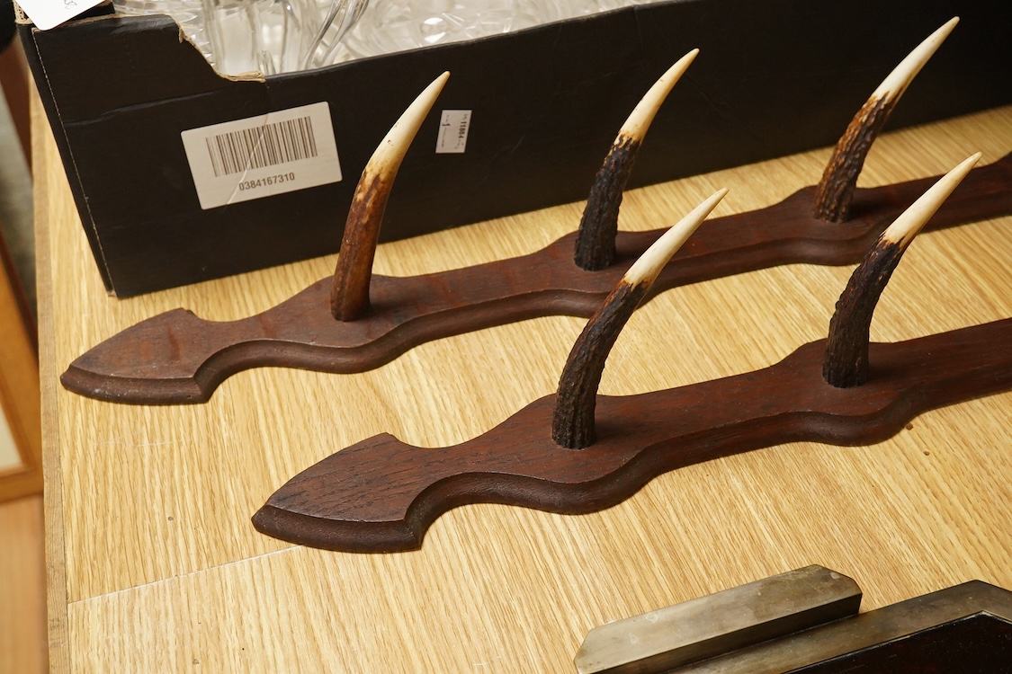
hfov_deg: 43.6
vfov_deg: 29.9
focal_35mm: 45
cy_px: 337
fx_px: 1265
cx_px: 506
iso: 2500
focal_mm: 30
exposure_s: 1/100
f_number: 9
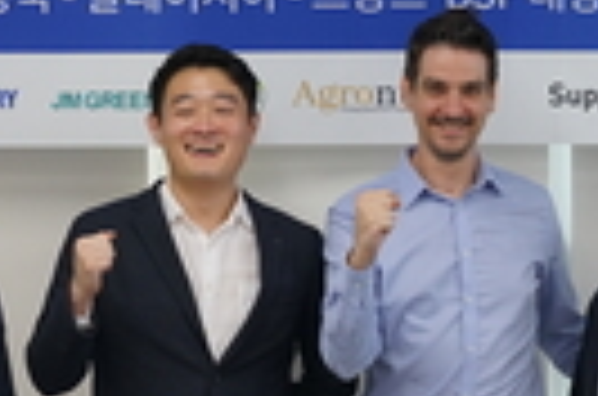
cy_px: 385
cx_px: 445
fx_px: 3430
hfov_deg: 9.9
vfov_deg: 6.6
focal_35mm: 207
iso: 640
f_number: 4
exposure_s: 1/160
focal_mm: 55
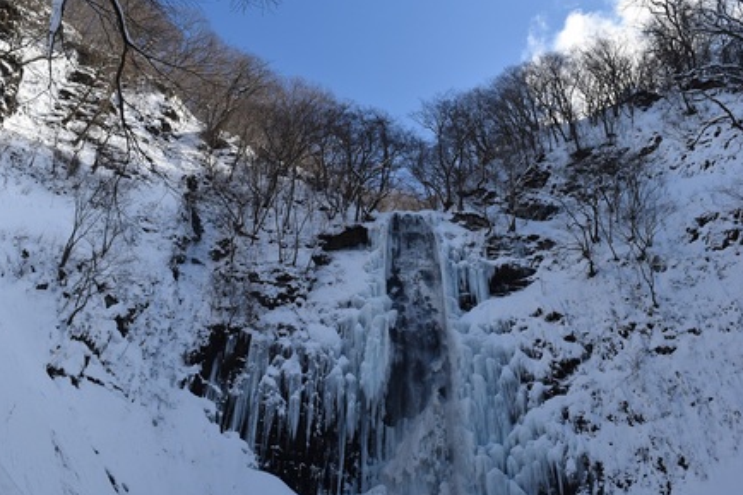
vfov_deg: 46.4
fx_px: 578
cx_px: 366
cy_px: 247
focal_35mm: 28
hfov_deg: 65.5
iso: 200
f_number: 9
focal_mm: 18
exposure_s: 1/320
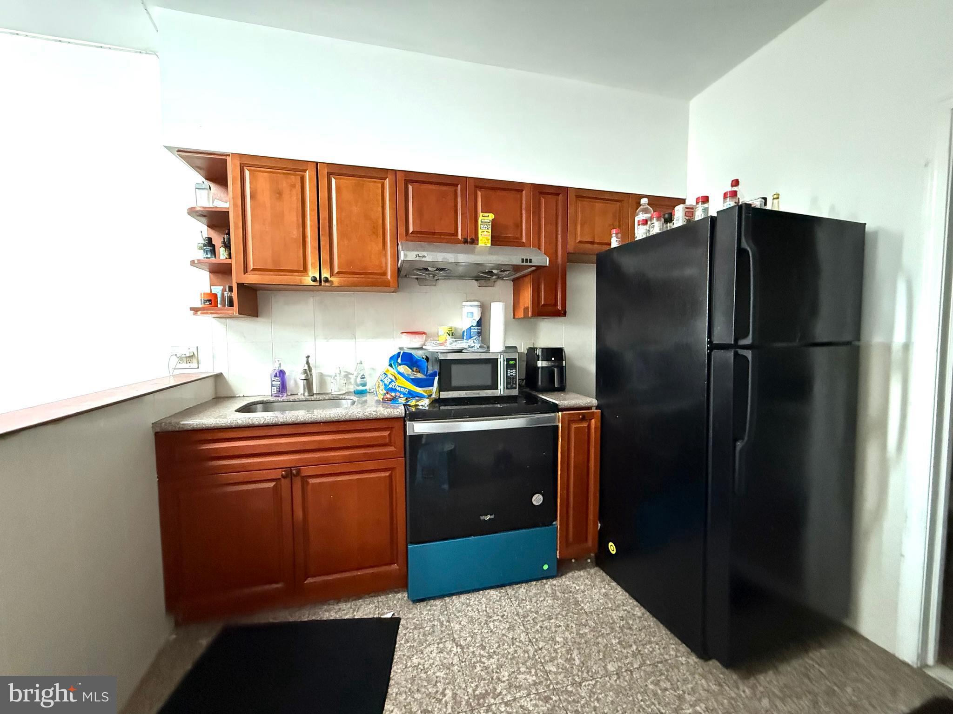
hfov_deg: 102.1
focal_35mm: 14
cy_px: 357
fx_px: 385
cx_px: 476
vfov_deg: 85.7
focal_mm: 2.22
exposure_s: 1/40
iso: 1000
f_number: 2.2
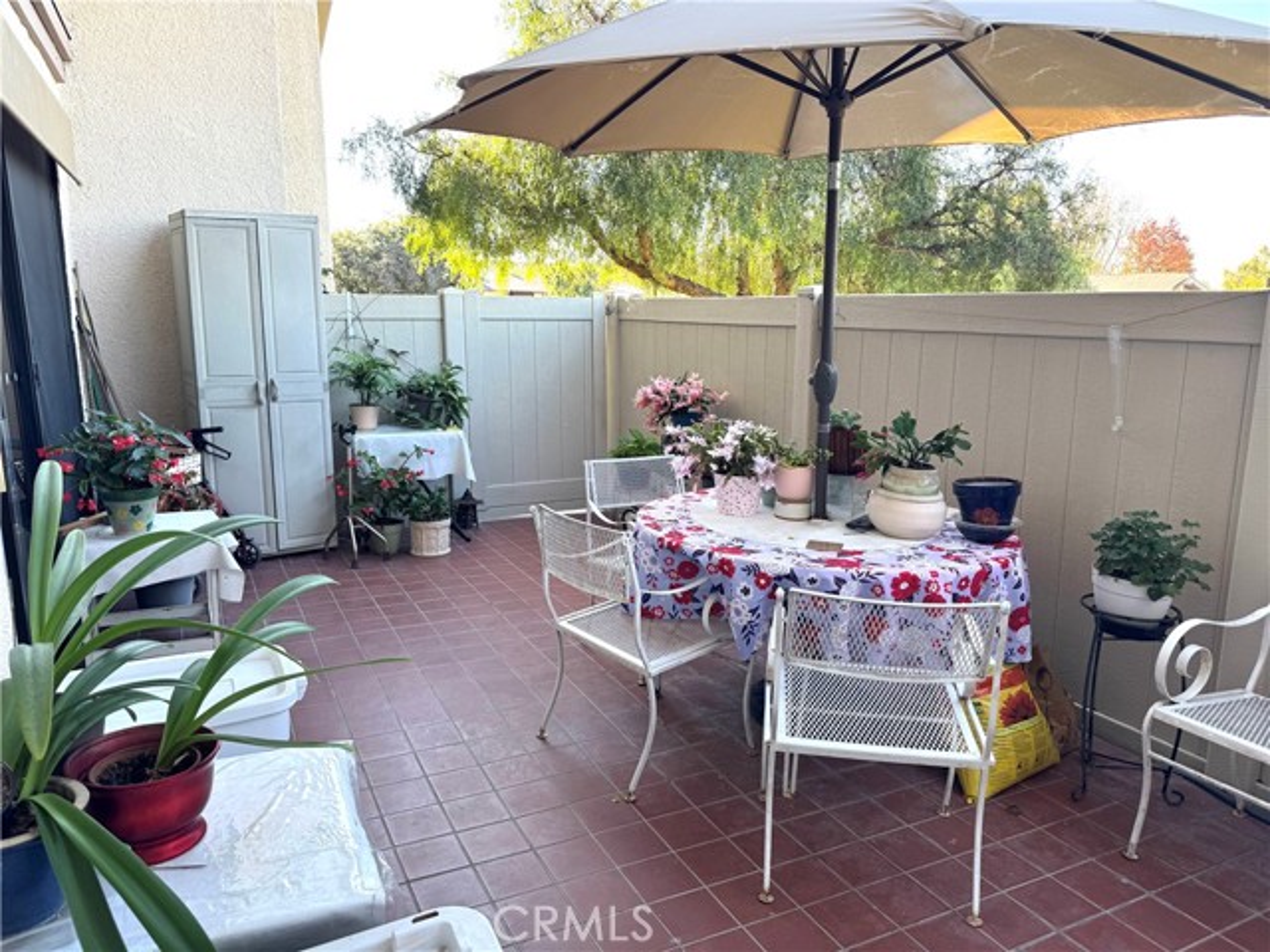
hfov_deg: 71.6
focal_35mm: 24
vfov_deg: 56.8
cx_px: 635
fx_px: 881
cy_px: 476
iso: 64
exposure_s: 1/184
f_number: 1.78
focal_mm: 6.76
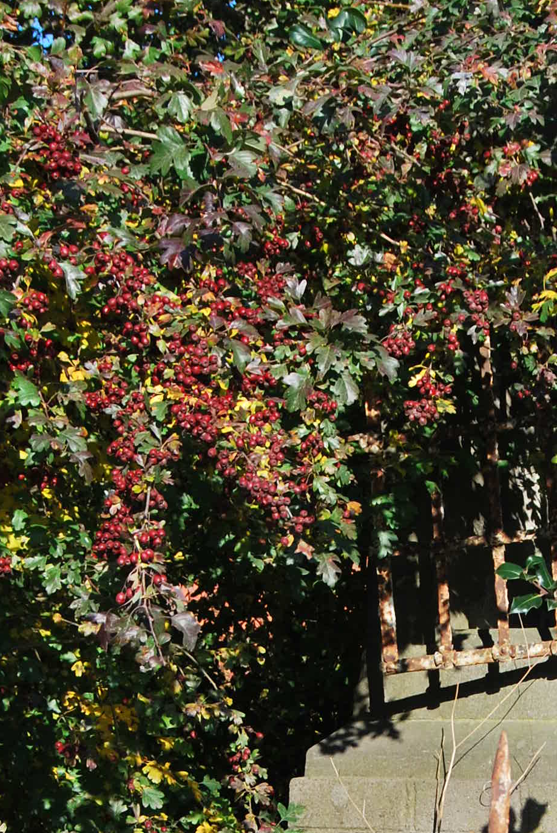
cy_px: 828
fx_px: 2940
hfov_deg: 10.8
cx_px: 470
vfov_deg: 15.8
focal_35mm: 127
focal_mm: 30
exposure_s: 1/200
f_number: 7.1
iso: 100
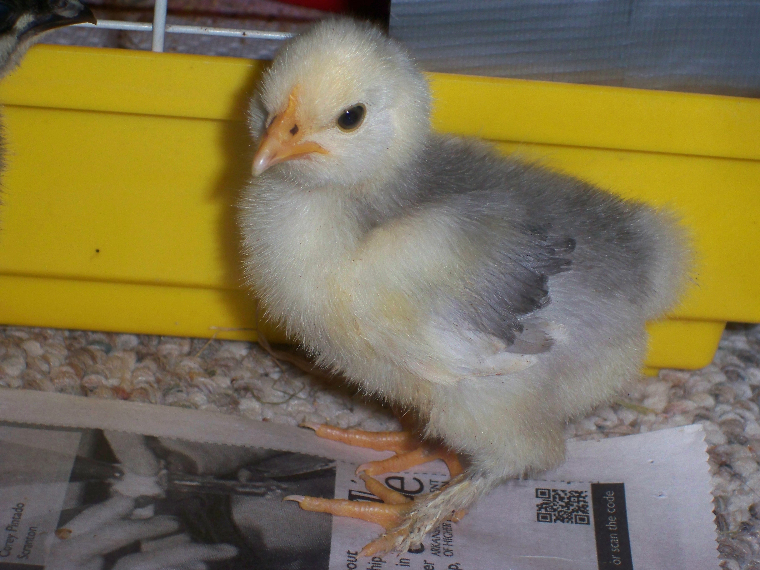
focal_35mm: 105
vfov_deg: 14.1
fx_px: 2305
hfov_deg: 18.7
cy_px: 285
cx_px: 380
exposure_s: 1/100
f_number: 5.7
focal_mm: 18.8
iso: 200
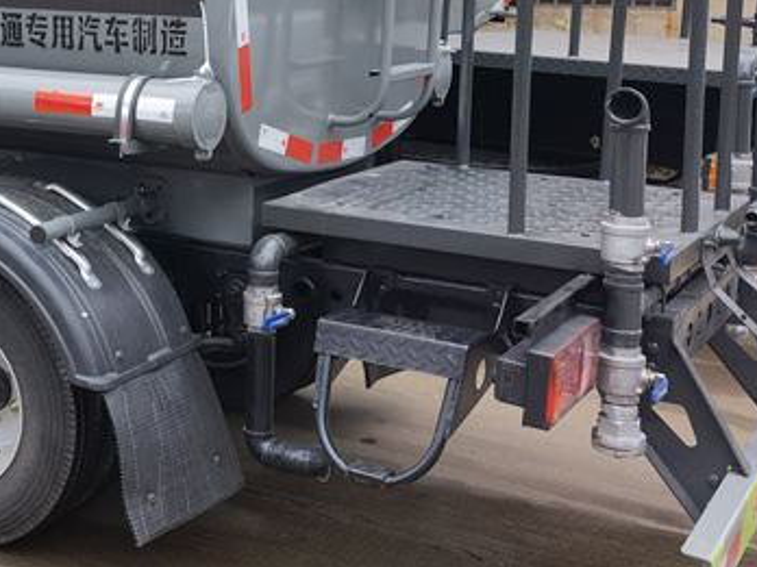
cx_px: 17
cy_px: 79
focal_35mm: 66
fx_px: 1443
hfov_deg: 27.8
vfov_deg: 21.8
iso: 80
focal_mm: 6.67
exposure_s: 1/120
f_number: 1.9
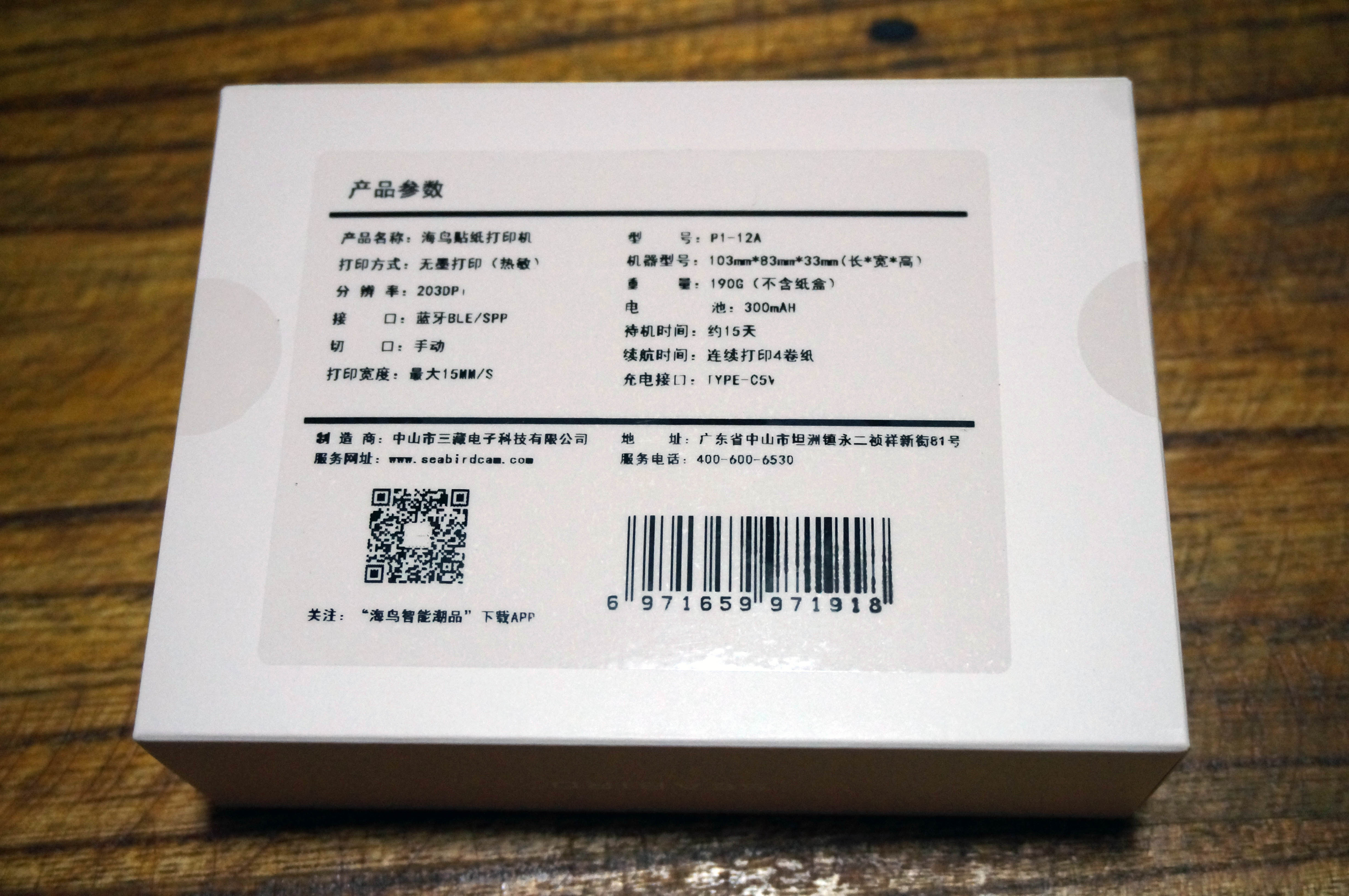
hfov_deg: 42.4
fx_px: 1741
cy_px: 448
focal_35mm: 46
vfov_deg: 28.9
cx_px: 674
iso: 1600
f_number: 5
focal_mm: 31
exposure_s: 1/60
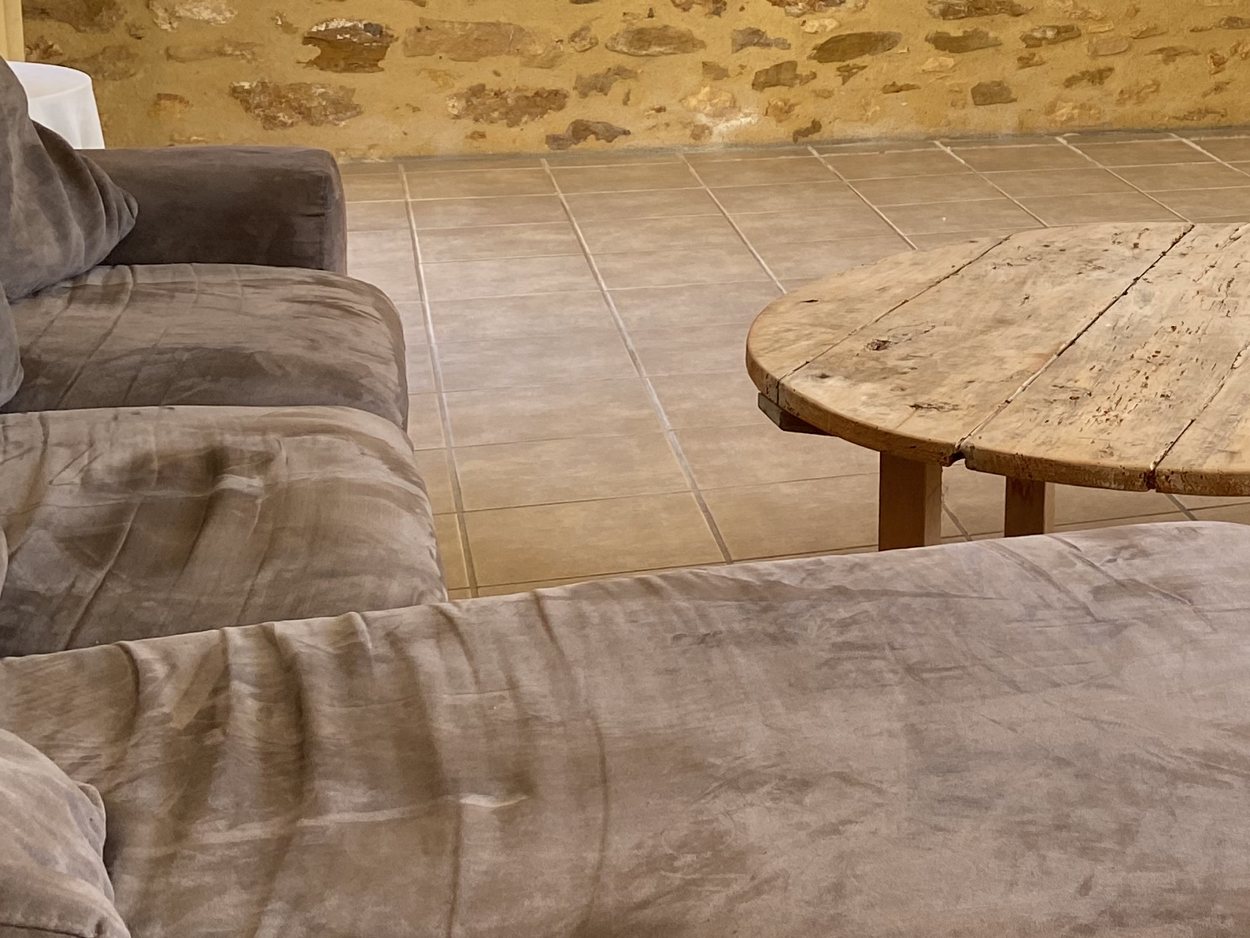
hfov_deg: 26.7
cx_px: 1426
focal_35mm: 66
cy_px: -32
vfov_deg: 21.4
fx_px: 2383
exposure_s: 1/121
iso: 50
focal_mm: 4.25
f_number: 1.8
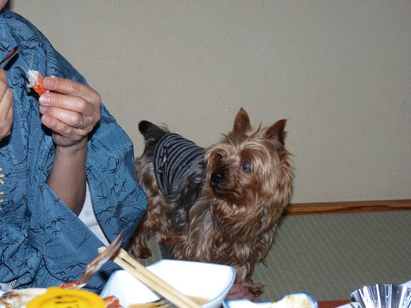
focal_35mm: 78
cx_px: 206
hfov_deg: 25.0
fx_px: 926
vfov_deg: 18.9
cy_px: 154
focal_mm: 13.8
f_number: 3.4
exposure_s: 1/80
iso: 100
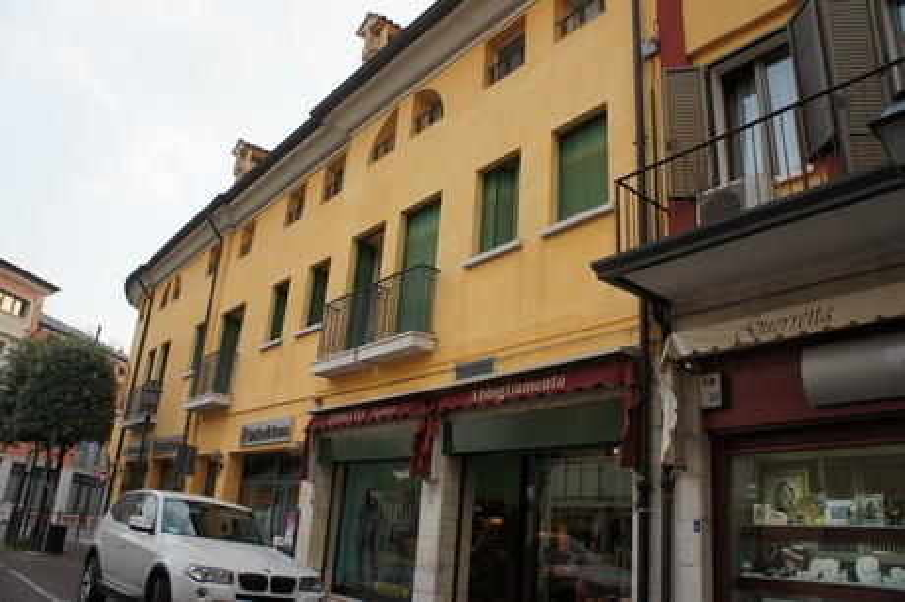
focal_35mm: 27
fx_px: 678
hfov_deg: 67.4
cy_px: 301
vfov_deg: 47.9
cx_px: 452
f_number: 6.3
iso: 500
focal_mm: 18
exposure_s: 1/250
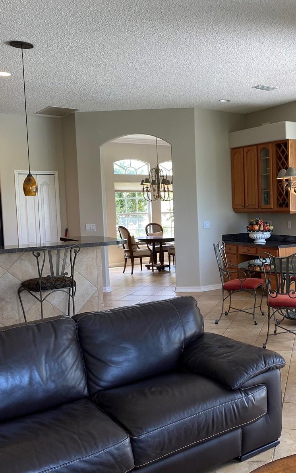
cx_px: 277
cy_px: 236
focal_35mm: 37
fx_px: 478
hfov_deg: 32.4
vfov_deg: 52.7
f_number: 1.8
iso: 50
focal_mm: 4.25
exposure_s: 1/120
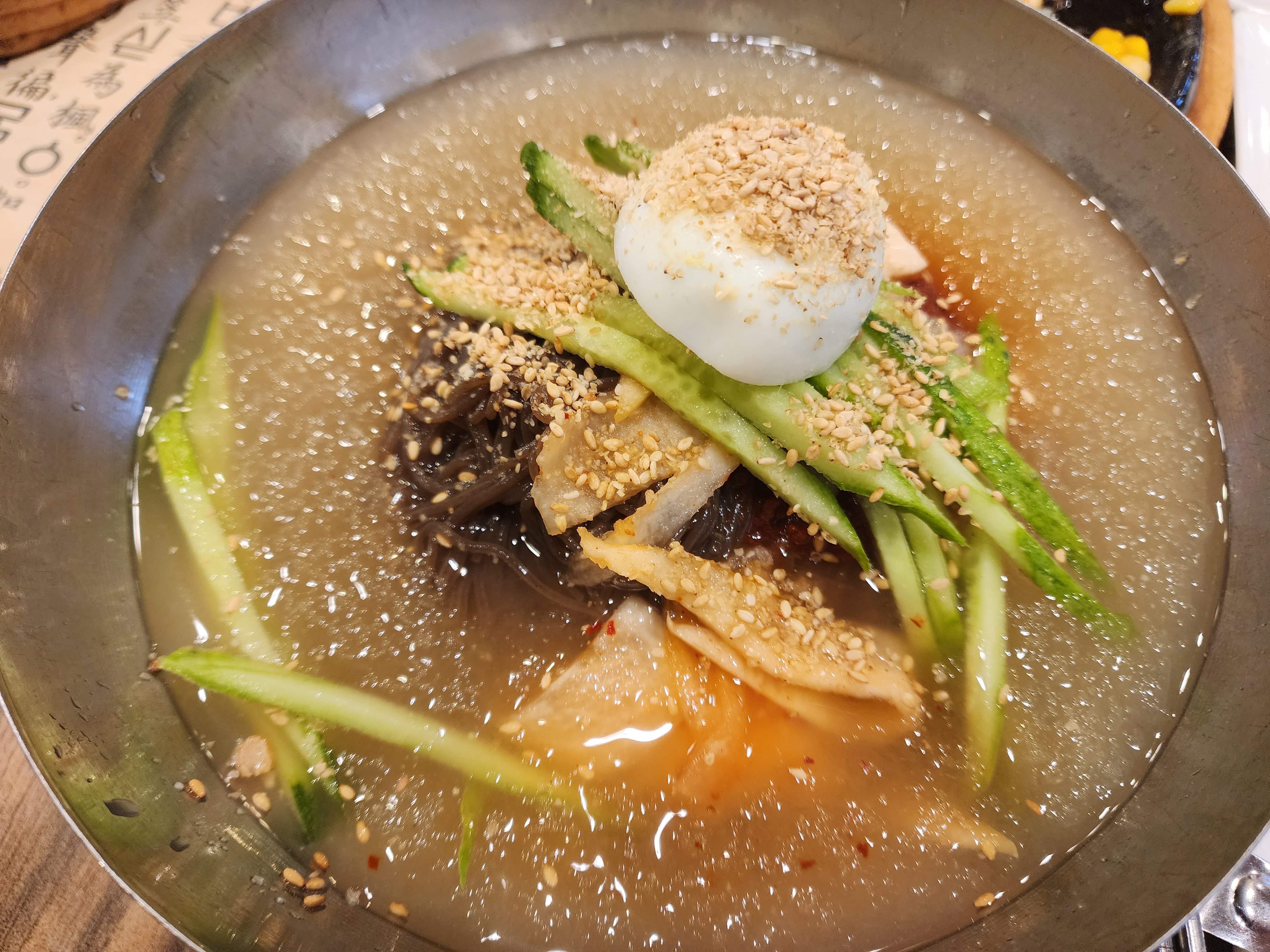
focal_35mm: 23
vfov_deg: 58.9
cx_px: 635
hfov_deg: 73.9
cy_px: 476
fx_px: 844
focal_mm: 6.4
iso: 500
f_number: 1.8
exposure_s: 1/120
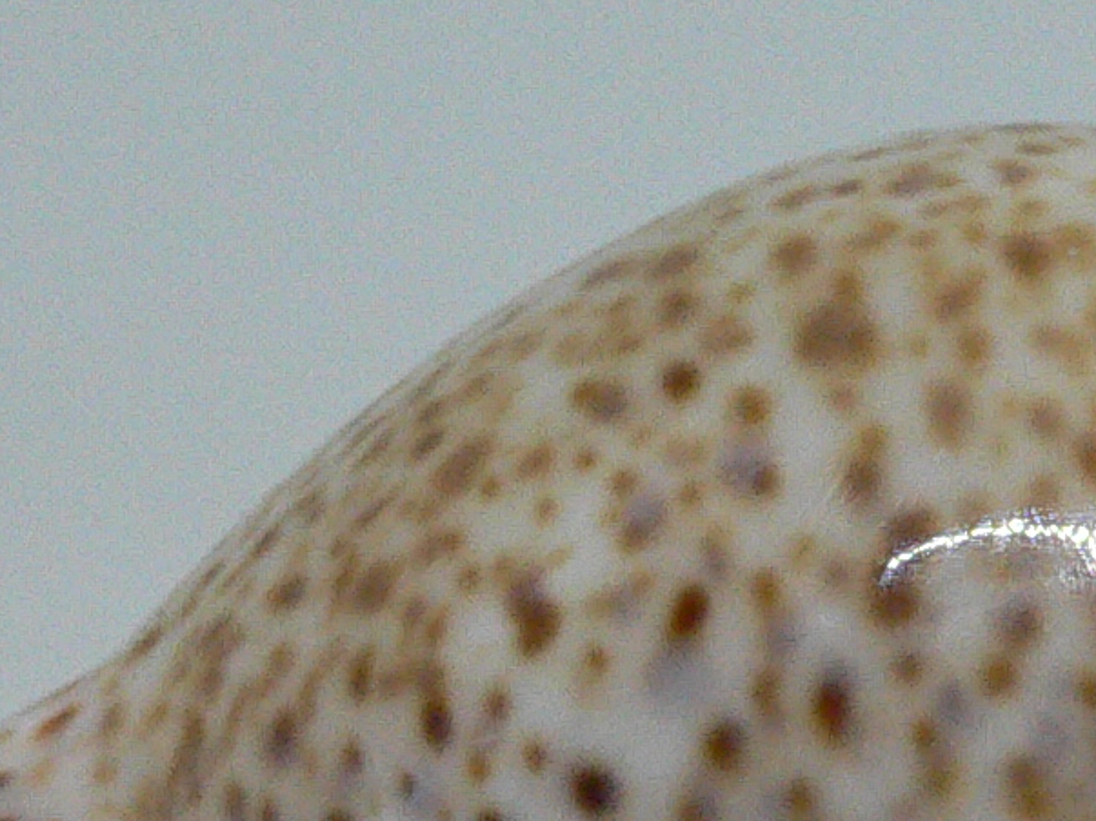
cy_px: 984
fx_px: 3704
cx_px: 940
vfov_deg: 12.4
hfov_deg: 16.7
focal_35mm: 117
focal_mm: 4.6
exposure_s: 1/60
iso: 200
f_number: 2.8
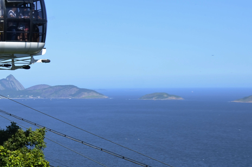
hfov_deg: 17.9
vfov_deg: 12.9
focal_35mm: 105
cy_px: 23
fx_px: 736
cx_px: -96
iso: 100
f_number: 9
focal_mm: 25
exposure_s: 1/250
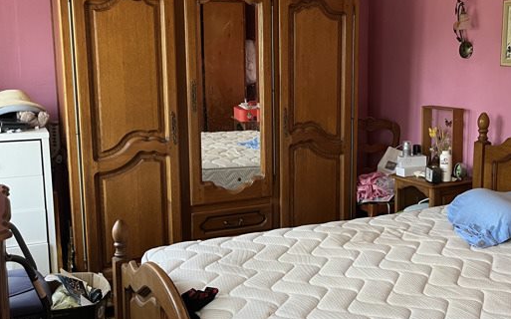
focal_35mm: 43
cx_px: 333
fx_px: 599
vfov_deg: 29.8
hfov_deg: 45.7
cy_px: 146
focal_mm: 5.1
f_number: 1.6
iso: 125
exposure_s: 1/60
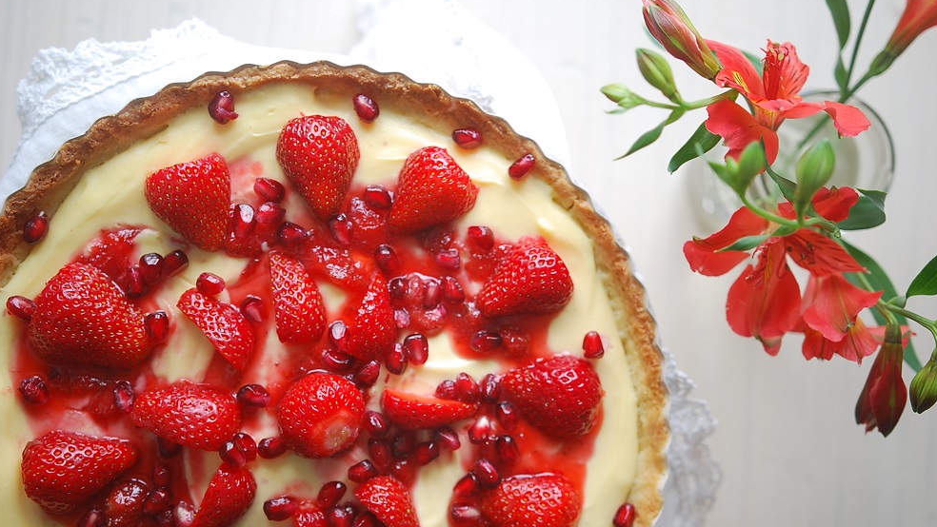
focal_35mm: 50
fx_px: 1231
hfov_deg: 41.7
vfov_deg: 24.2
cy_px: 274
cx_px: 470
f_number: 2
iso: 100
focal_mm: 31
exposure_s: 1/50
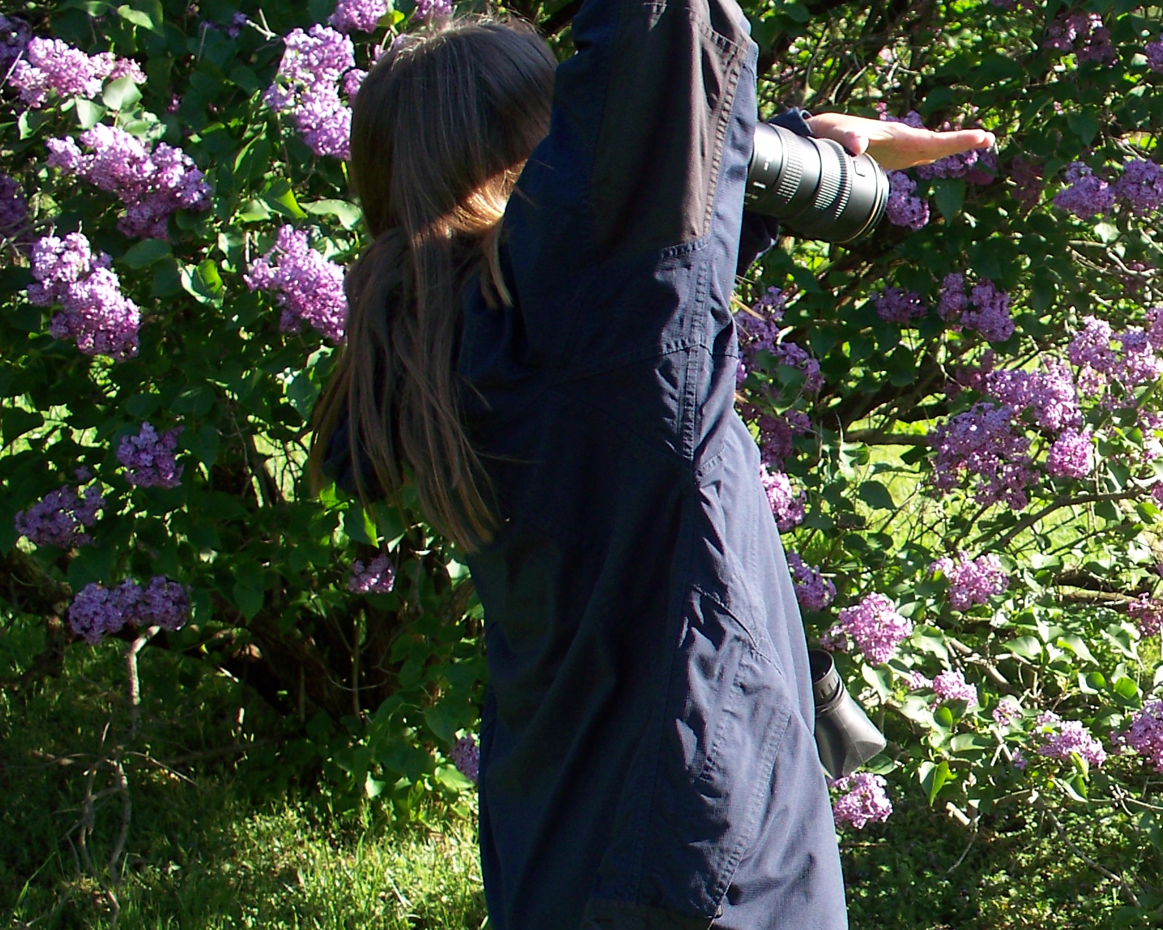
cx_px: 1247
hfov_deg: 22.9
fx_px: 2719
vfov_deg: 19.4
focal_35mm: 79
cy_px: 617
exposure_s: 1/200
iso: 64
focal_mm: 7.54
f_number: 2.8
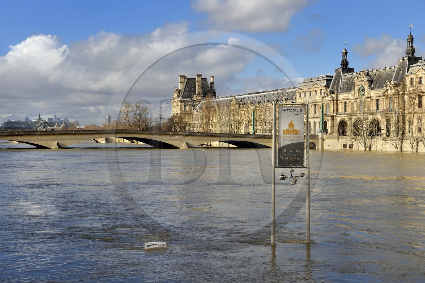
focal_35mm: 62
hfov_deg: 32.4
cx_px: 212
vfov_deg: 21.9
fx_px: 731
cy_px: 142
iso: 200
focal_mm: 62
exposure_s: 1/320
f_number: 11
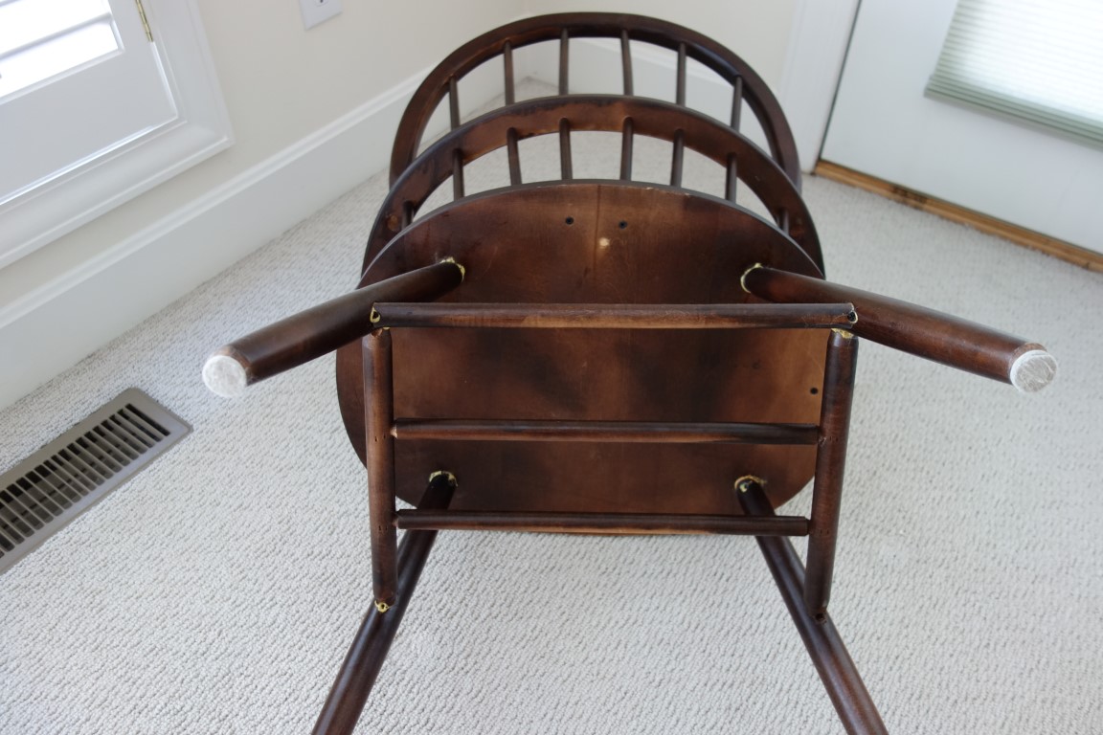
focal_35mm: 28
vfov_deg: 46.4
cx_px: 552
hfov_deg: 65.5
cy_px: 368
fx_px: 858
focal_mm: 10.4
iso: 500
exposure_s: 1/30
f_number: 1.8
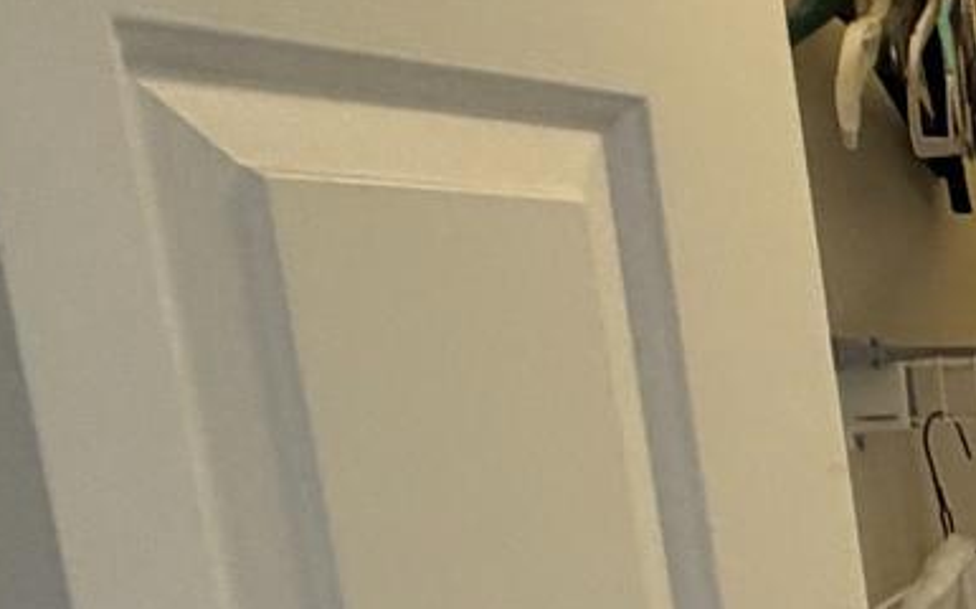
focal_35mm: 79
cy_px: 675
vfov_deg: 16.0
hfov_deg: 16.7
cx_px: 2124
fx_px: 2100
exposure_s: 1/60
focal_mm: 2.22
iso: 200
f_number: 2.2
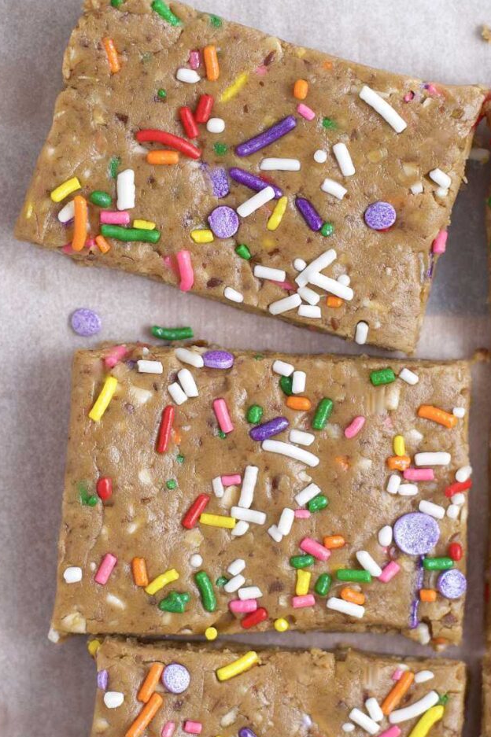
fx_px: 2518
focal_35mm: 123
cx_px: 131
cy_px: 327
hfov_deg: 11.1
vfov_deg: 16.7
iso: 100
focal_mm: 50
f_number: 2.8
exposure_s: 1/125
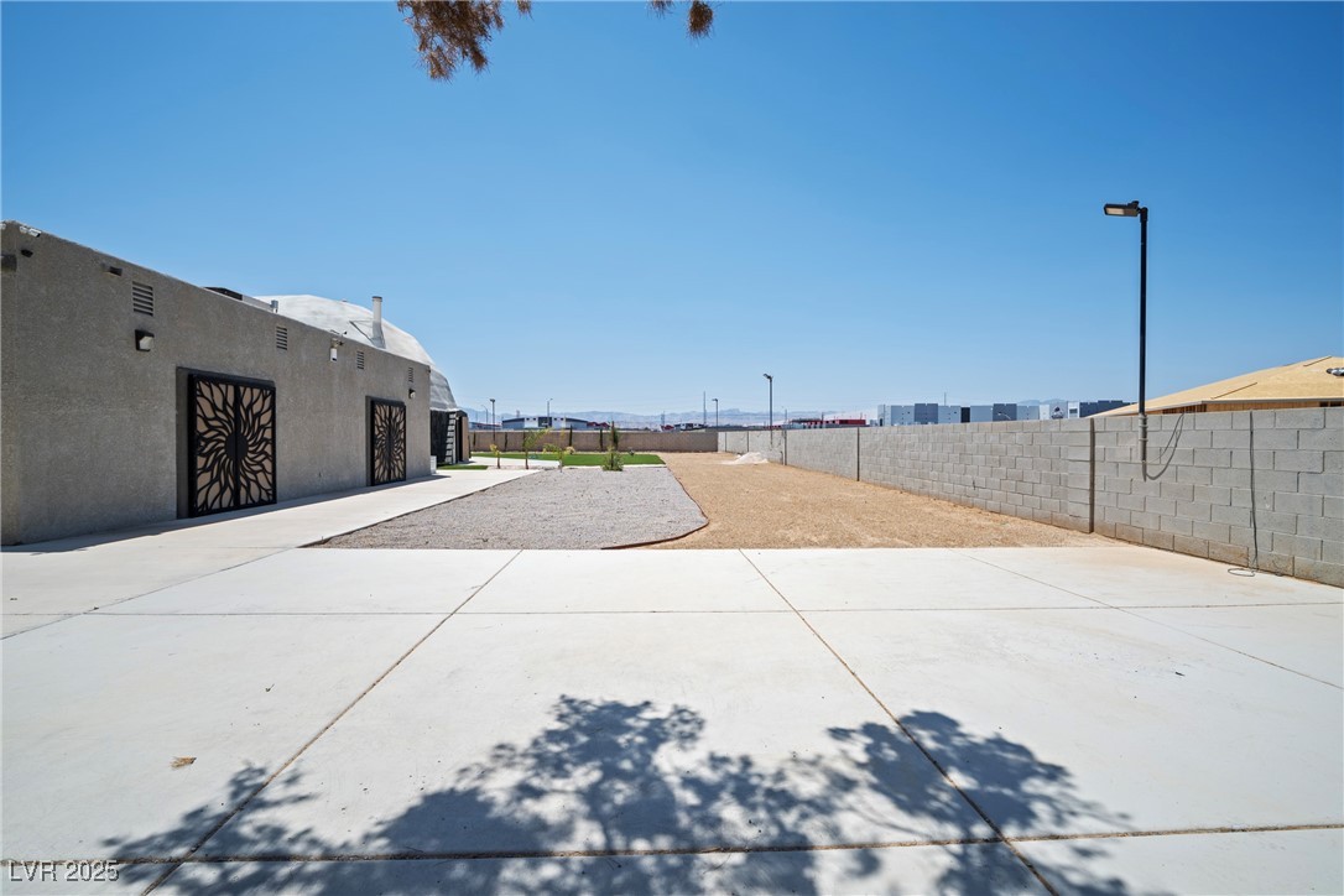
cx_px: 672
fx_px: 523
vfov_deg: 81.2
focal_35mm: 14
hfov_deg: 104.3
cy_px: 448
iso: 100
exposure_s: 1/200
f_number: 9
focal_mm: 14
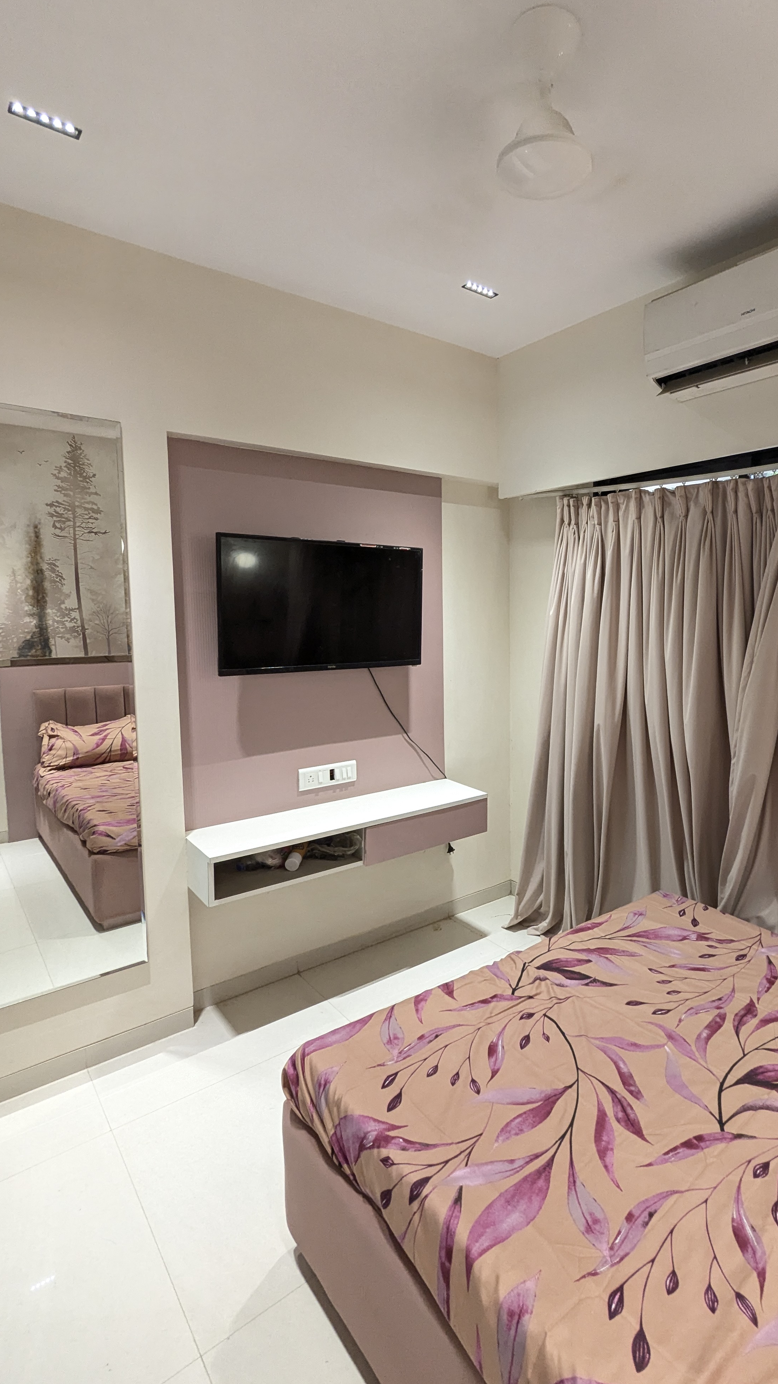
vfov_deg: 92.6
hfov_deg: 60.3
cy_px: 673
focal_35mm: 18
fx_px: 660
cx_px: 481
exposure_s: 1/50
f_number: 2.2
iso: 347
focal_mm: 2.35
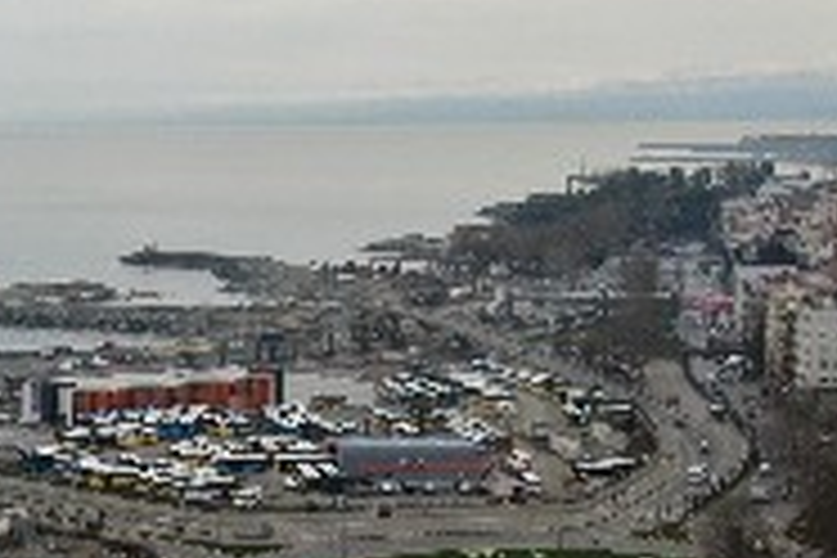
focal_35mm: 90
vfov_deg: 15.0
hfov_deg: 21.5
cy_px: 522
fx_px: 2092
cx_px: -63
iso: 100
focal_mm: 4.39
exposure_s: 1/1600
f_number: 2.8
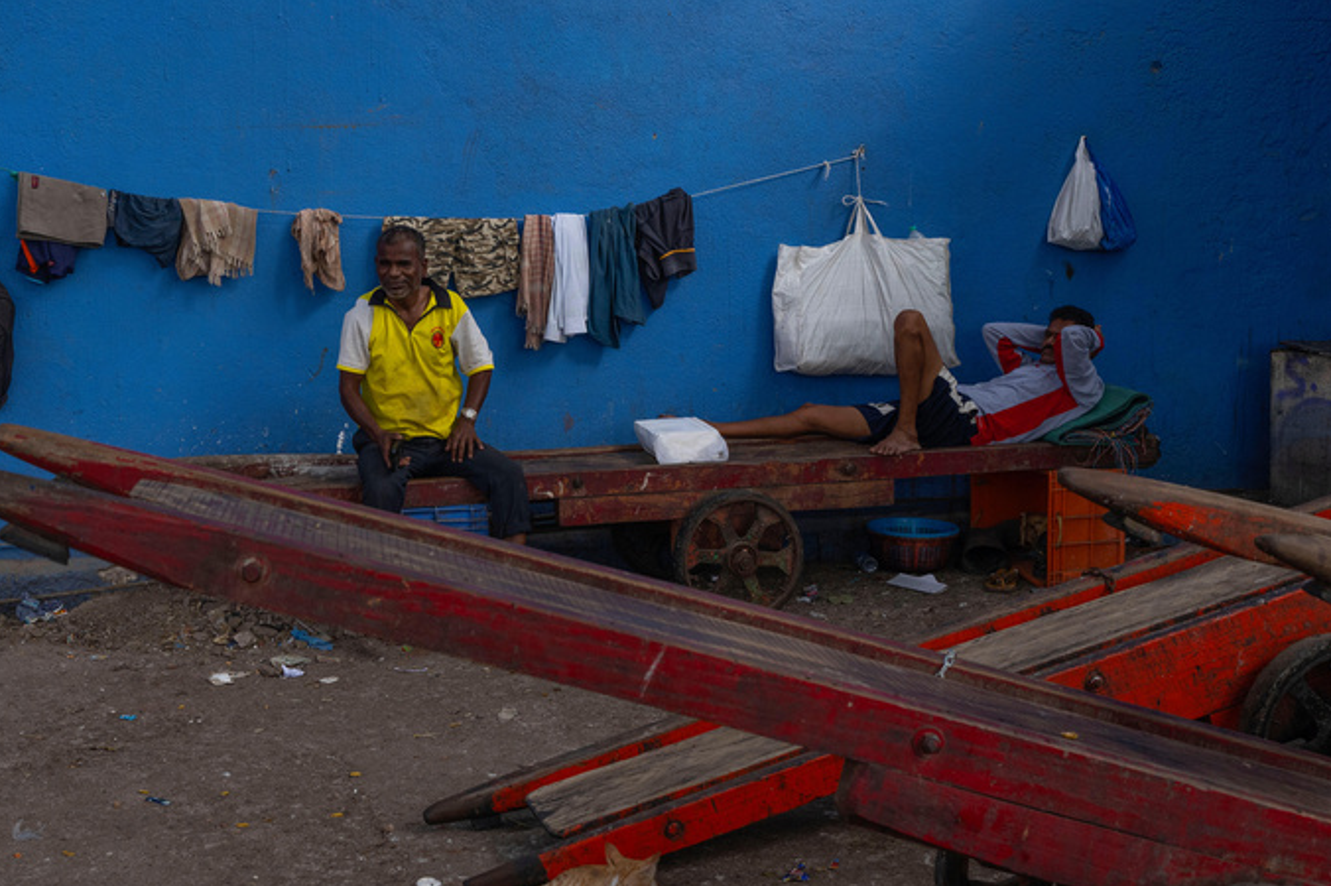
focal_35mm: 53
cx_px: 476
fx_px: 1958
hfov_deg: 37.2
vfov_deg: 25.4
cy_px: 325
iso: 400
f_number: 5
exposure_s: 1/1000
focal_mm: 35
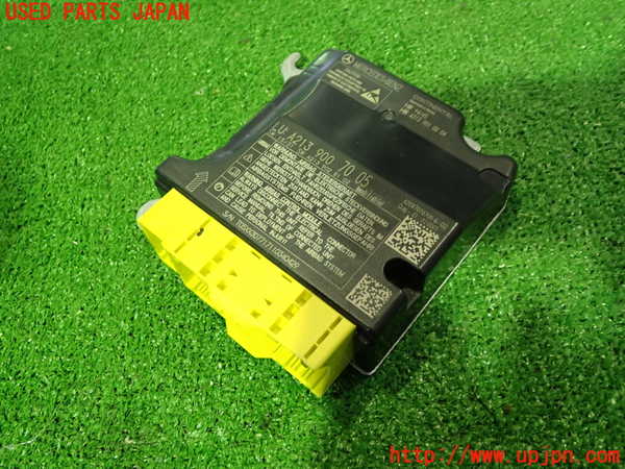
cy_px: 234
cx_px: 312
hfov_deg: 56.8
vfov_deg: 44.2
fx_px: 578
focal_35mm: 32
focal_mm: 5.79
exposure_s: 1/30
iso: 640
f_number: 2.4
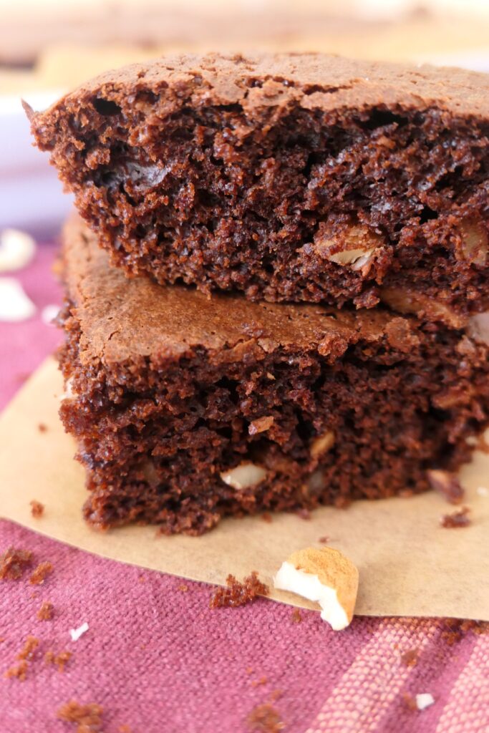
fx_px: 774
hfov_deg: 35.1
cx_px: 244
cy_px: 366
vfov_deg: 50.7
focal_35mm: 38
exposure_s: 1/25
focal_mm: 14
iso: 1600
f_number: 2.8
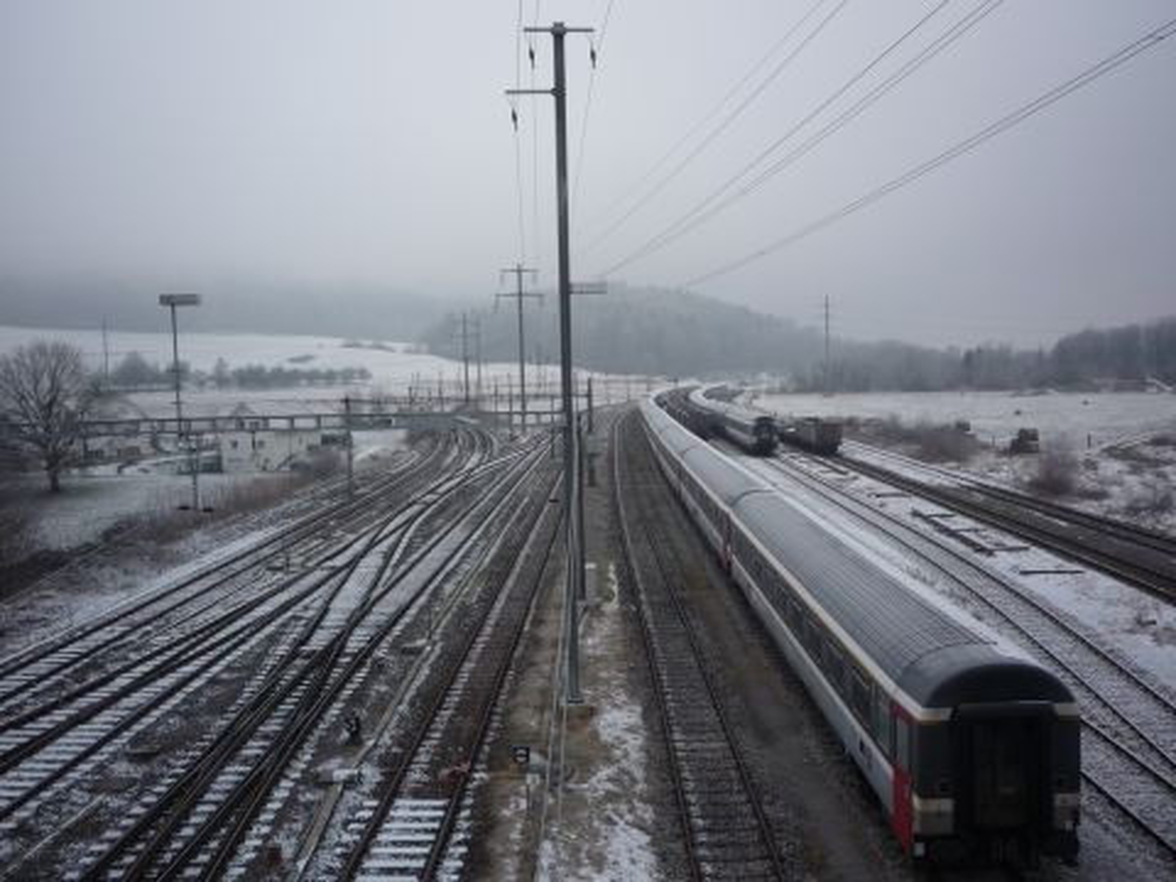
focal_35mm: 32
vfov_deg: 44.2
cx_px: 588
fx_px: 1087
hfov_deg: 56.8
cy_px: 441
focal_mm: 5.2
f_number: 4
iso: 100
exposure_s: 1/320
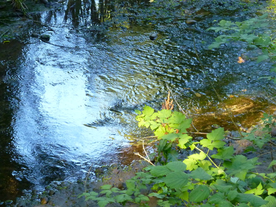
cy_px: 77
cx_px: 69
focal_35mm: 165
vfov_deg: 9.0
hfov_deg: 11.9
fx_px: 1315
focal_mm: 18.8
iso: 400
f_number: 5.2
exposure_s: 1/30
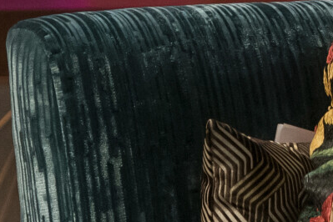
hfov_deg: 2.0
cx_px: 1082
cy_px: 26
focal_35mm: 1038
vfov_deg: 1.3
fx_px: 9601
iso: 2500
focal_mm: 138
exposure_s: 1/200
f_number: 2.8
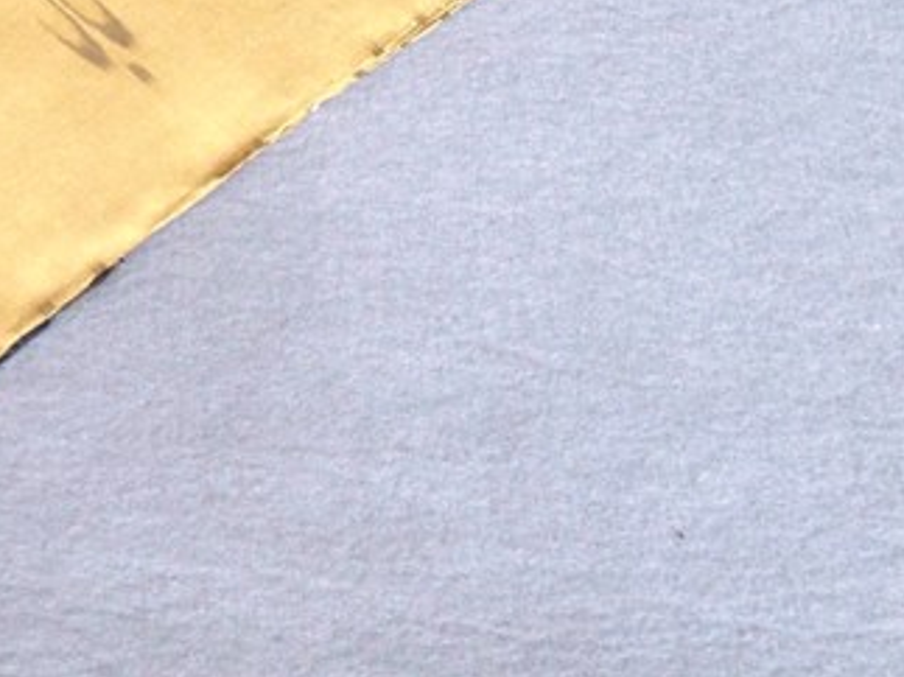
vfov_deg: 13.6
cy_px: -126
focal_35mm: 106
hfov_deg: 17.4
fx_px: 2767
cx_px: -270
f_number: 2.4
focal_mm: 4.28
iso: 64
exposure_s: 1/30
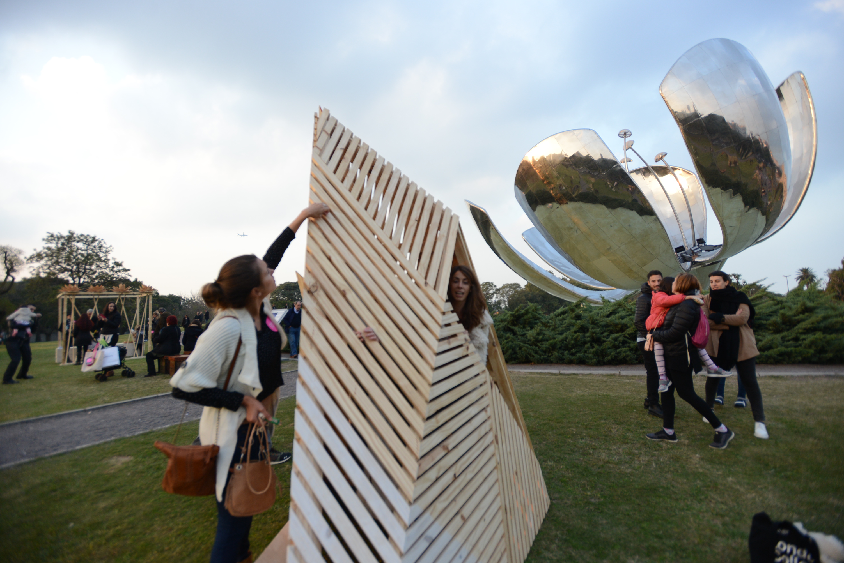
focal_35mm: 17
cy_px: 282
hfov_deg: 93.3
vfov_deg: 70.5
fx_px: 399
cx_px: 422
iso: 640
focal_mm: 17
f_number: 3.5
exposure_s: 1/640
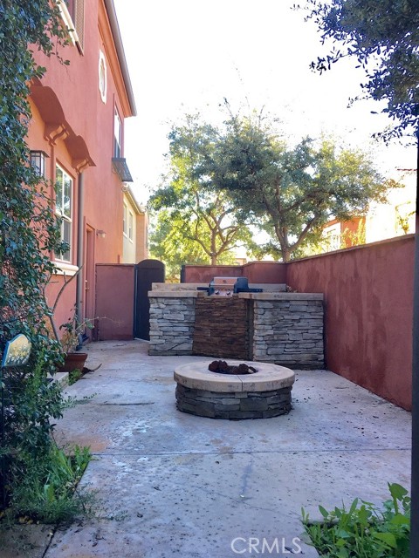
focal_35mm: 29
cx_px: 210
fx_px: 468
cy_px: 279
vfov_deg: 61.7
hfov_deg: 48.2
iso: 25
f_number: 2.2
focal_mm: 4.15
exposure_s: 1/120
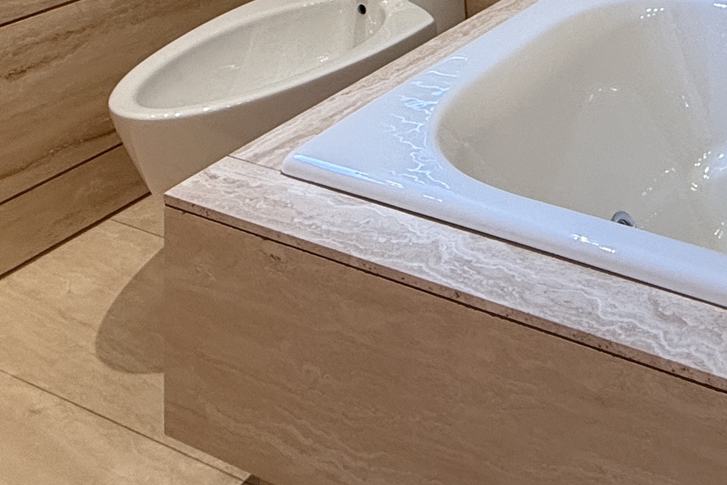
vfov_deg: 22.1
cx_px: 785
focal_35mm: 46
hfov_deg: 36.6
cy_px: -312
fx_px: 929
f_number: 2.2
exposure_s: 1/100
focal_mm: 2.22
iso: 125
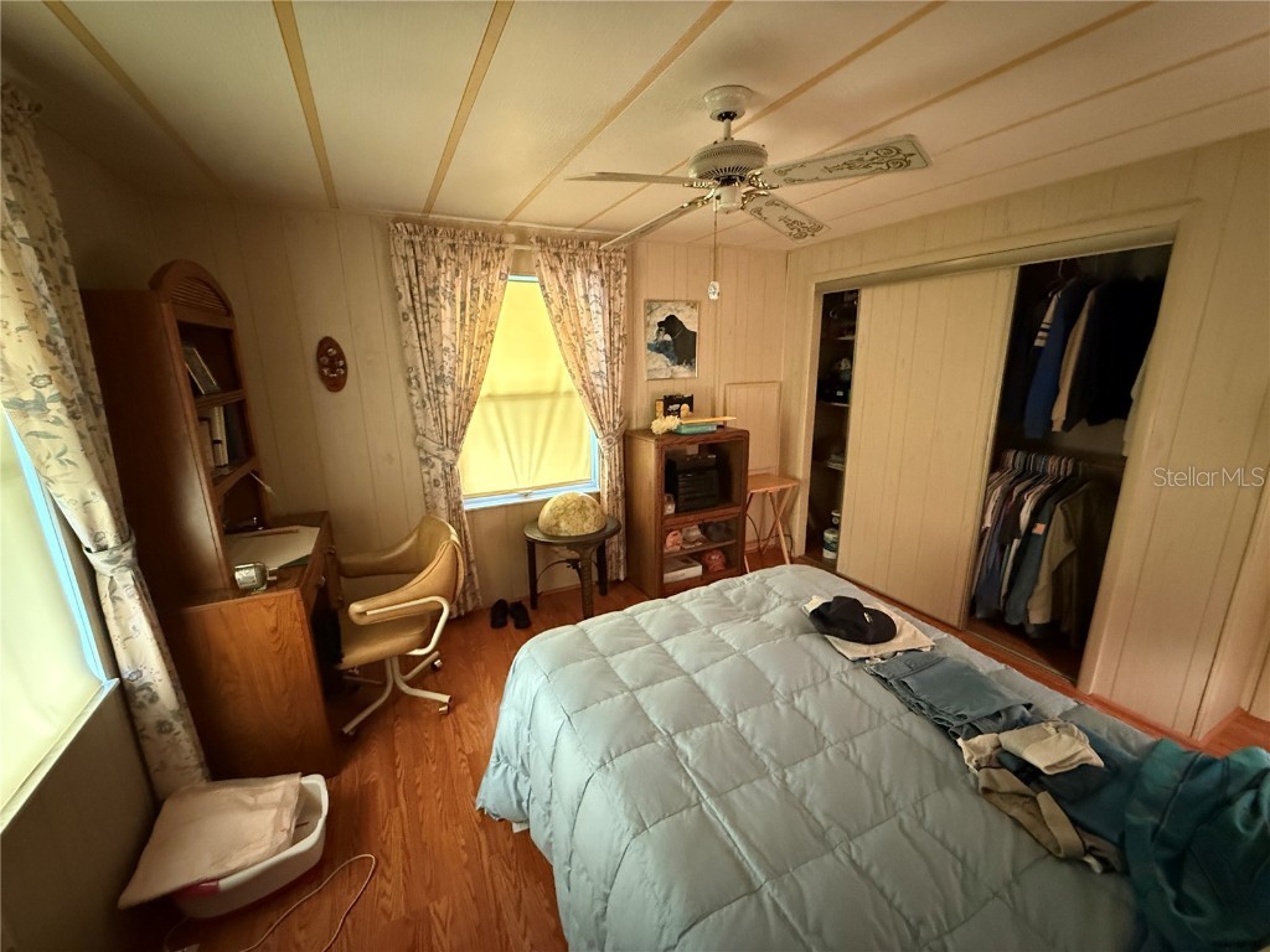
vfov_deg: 85.7
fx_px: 514
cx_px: 635
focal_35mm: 14
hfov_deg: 102.1
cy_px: 476
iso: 1000
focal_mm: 2.22
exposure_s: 1/40
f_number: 2.2
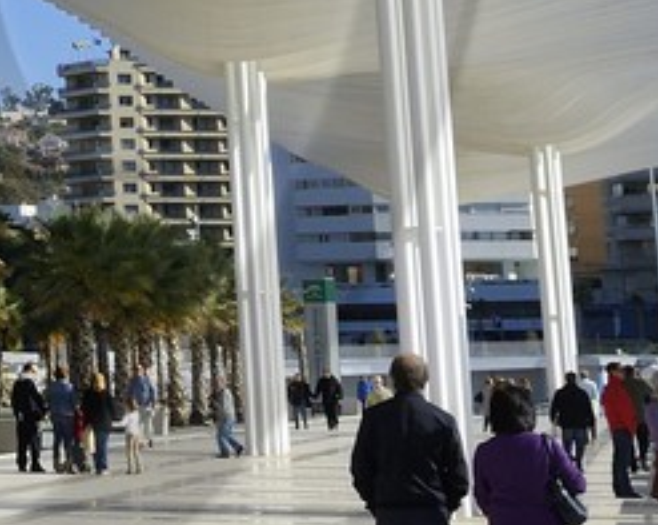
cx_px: -607
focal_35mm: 146
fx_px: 2840
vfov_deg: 10.2
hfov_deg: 11.9
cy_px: -253
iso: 100
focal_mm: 24
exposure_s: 1/200
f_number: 11
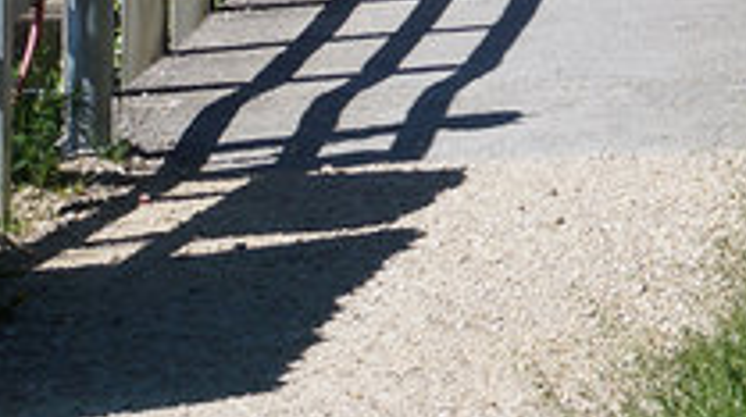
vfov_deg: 4.2
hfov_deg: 7.5
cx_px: 1760
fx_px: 5354
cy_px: -1005
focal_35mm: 271
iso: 100
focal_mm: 30
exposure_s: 1/1000
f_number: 4.5
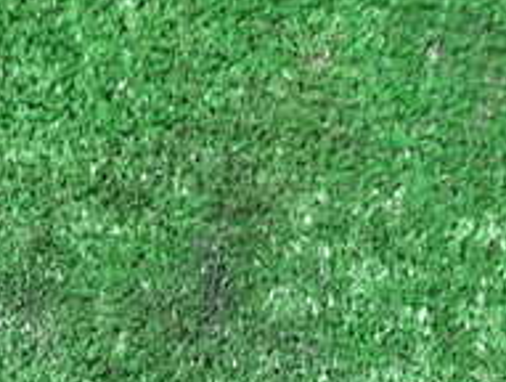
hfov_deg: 20.7
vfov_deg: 14.6
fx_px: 1377
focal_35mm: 94
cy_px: 589
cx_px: 138
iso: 160
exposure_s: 1/60
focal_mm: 5.4
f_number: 2.3
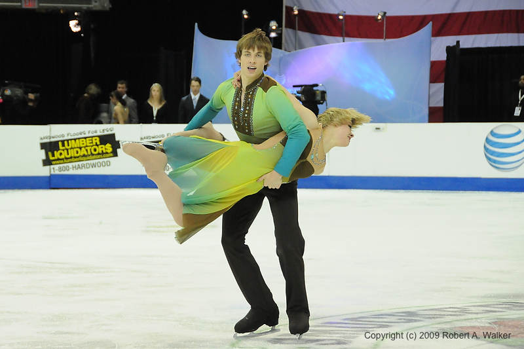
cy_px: 174
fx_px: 2074
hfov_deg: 14.4
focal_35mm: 142
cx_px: 262
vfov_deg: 9.6
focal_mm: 95
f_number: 5.6
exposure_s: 1/640
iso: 3200
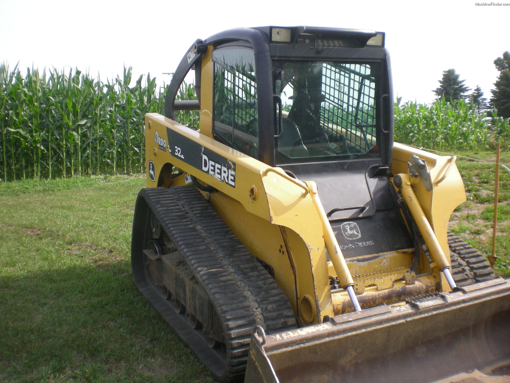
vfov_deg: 37.7
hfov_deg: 49.0
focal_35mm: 38
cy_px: 192
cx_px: 255
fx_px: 560
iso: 50
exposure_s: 1/157
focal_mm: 6.3
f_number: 4.6
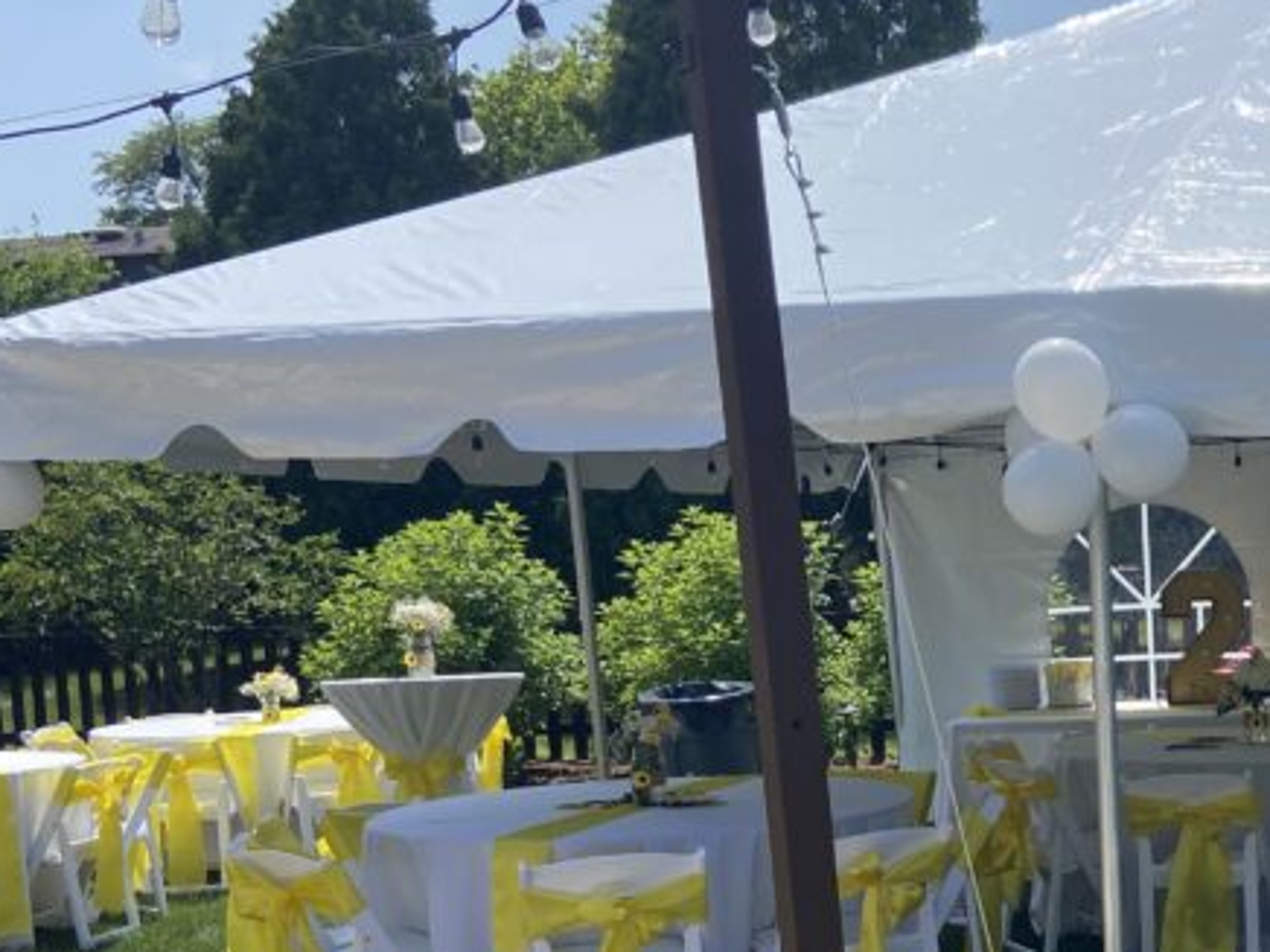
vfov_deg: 23.4
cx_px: 1287
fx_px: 2238
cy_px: 853
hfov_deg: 29.5
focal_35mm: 61
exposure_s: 1/3300
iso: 32
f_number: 1.8
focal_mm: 4.25
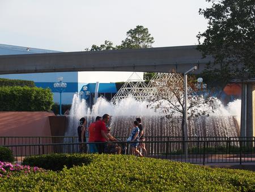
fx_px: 737
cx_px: 128
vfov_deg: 14.8
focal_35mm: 100
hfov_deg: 19.6
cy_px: 96
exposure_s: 1/500
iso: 100
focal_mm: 21.2
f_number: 3.5
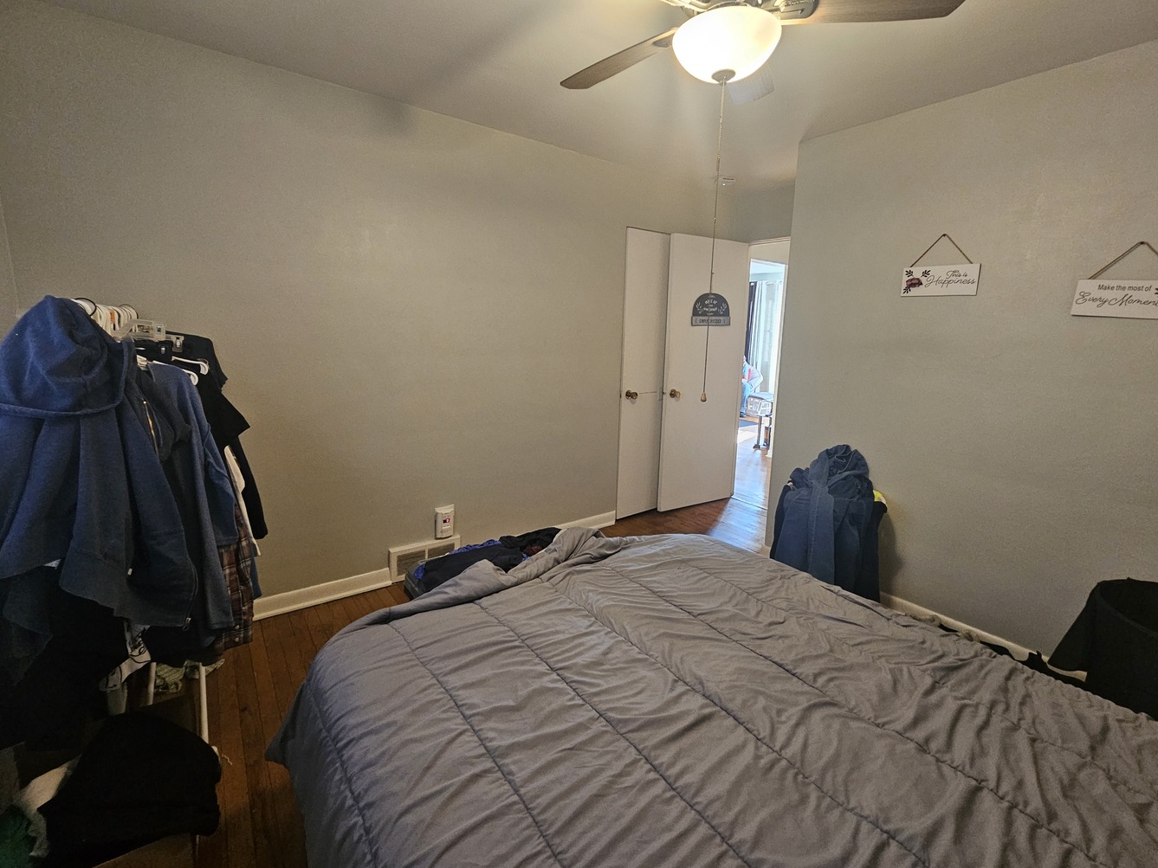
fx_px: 468
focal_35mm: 14
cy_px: 407
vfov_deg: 85.6
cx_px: 582
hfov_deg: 102.1
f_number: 2.2
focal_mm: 2.2
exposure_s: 1/40
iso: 320
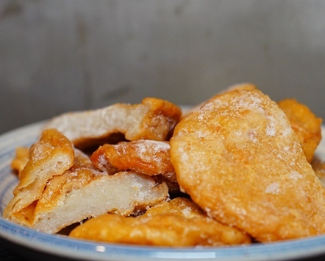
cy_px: 137
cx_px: 188
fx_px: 914
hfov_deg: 20.1
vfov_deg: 16.2
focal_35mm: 95
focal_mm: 56
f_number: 5
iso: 1000
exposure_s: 1/60
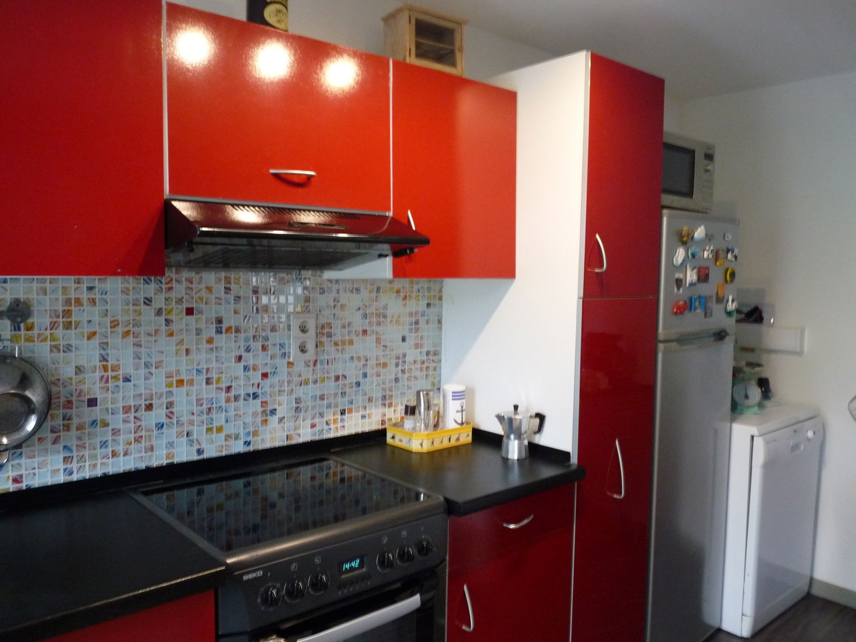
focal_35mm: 27
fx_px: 668
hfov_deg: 65.3
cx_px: 428
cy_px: 321
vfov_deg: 51.4
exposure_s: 1/20
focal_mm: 4.8
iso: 400
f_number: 2.8
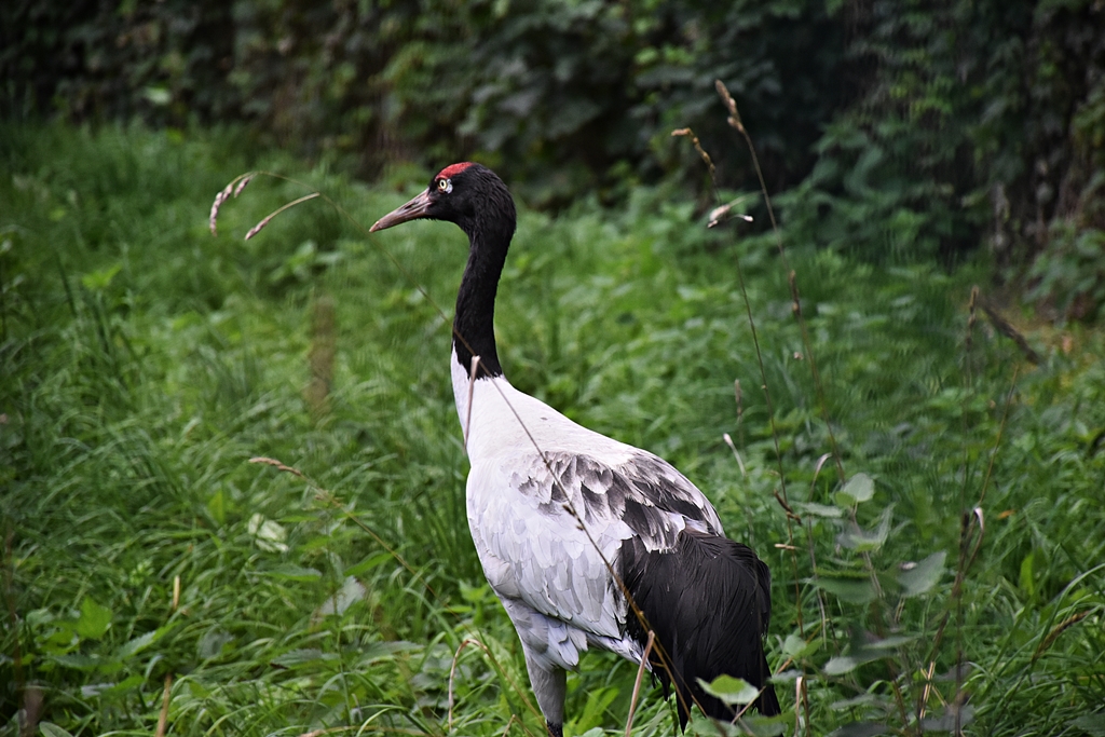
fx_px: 6446
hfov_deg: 9.8
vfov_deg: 6.5
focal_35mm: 210
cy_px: 368
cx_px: 552
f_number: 5.6
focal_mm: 140
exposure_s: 1/500
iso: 1250
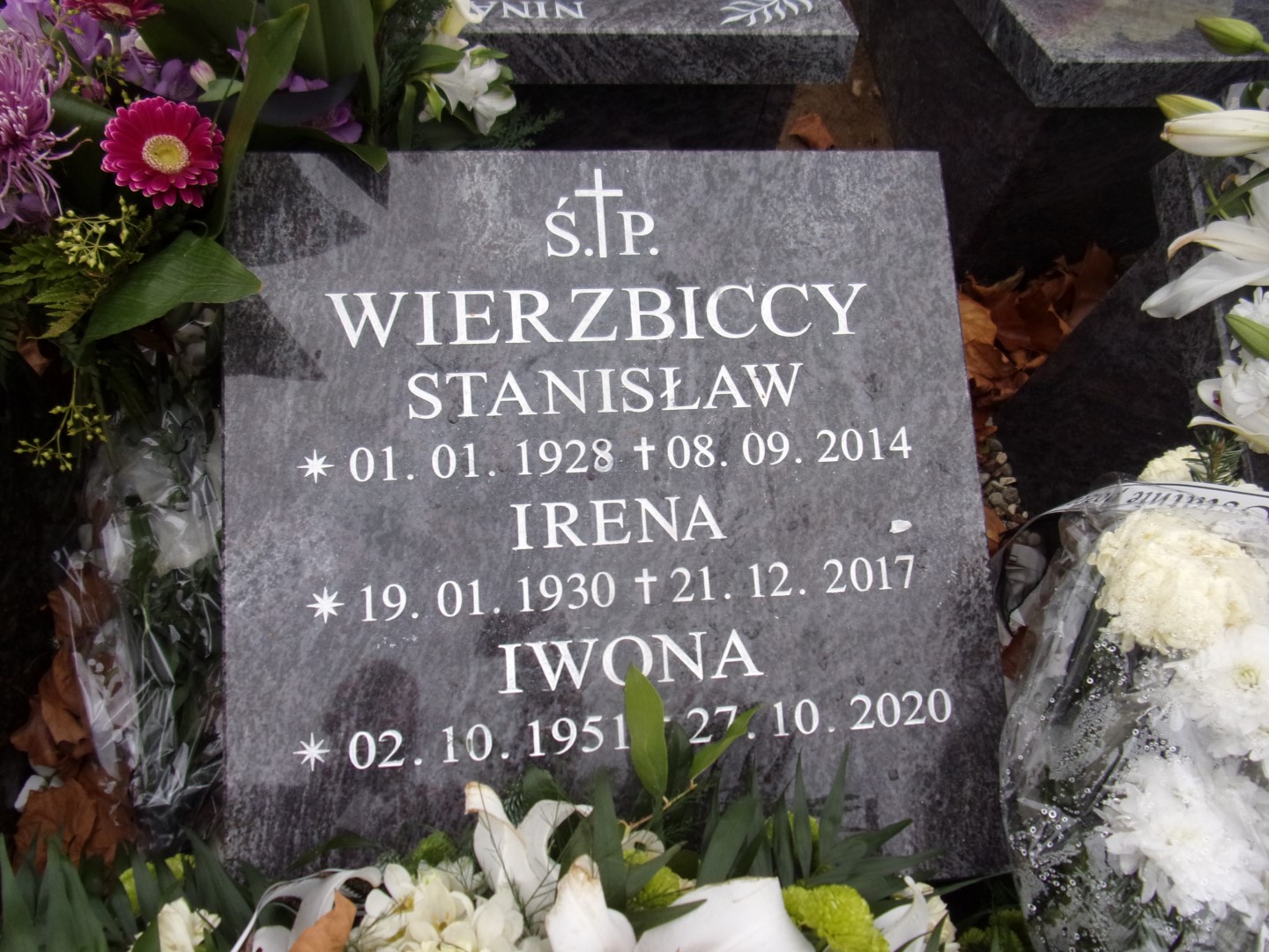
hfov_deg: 71.6
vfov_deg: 56.8
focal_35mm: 24
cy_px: 476
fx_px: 880
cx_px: 634
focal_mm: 4.3
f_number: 3.3
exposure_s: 1/85
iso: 80
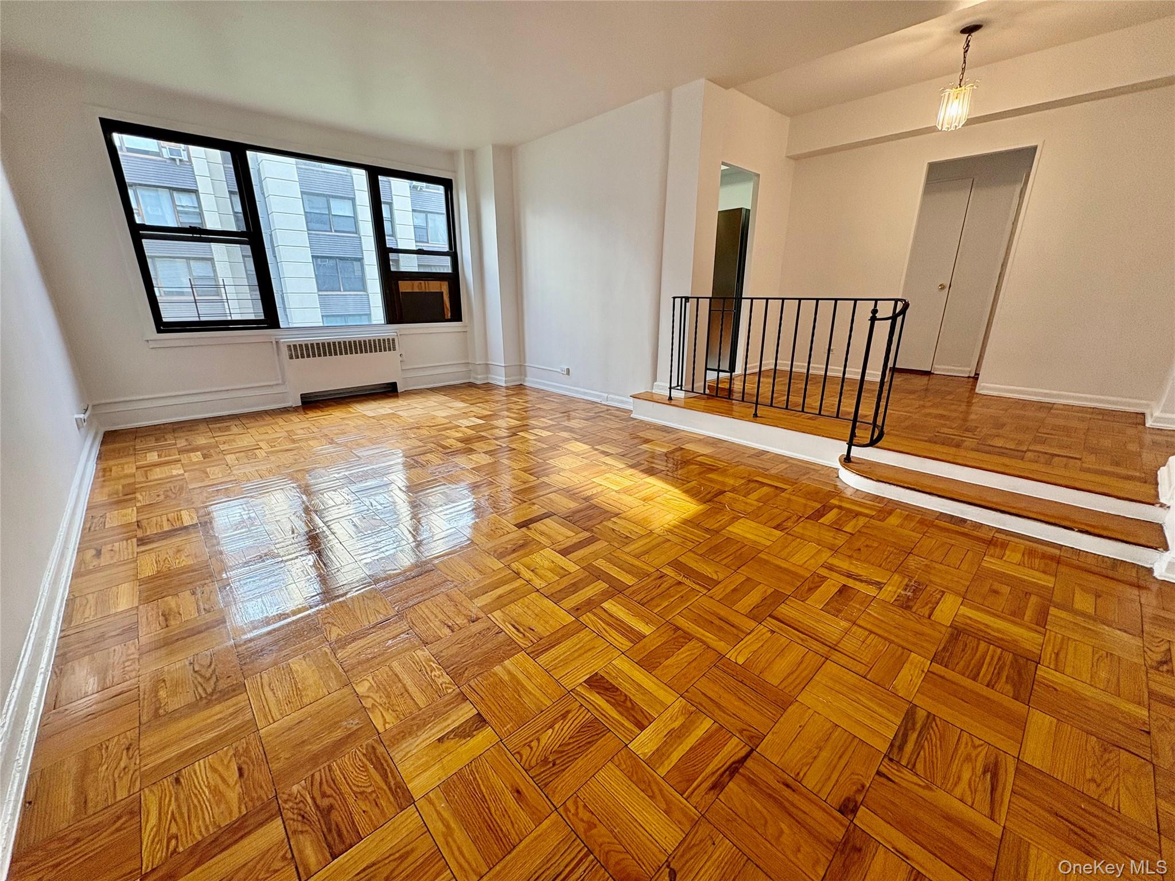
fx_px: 475
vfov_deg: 85.7
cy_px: 440
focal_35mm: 14
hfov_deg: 102.1
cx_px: 588
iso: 100
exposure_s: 1/120
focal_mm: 2.22
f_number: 2.2
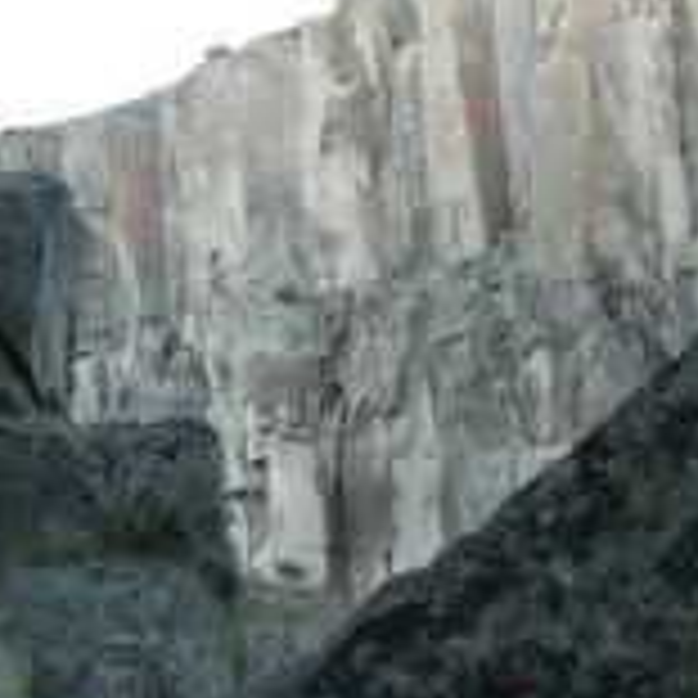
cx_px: 248
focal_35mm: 92
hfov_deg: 18.8
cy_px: 279
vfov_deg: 18.9
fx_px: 2099
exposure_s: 1/40
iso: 50
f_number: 2.8
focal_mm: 6
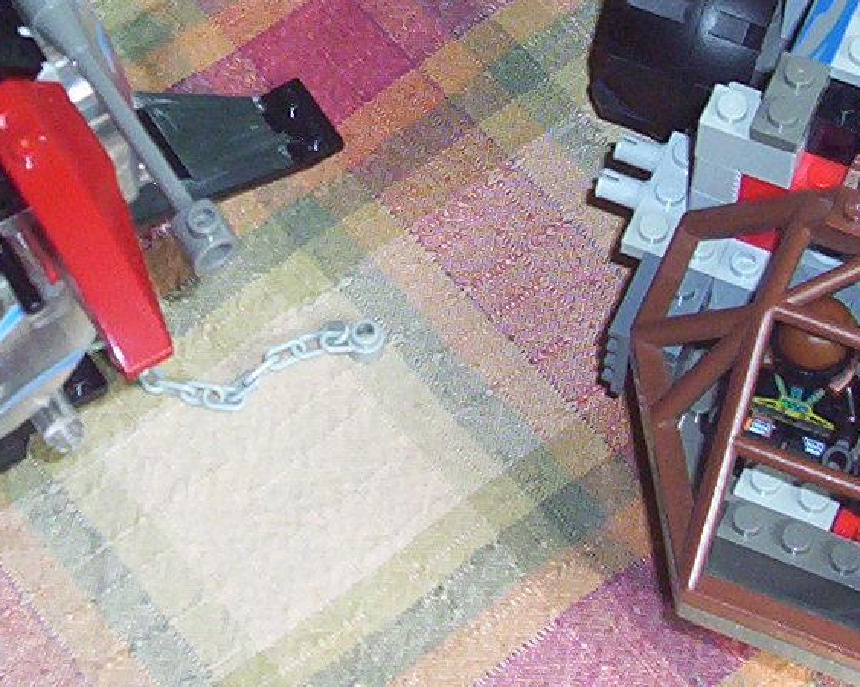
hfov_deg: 12.6
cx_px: 369
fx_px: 3894
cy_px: 107
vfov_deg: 10.1
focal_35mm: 153
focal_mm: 7.1
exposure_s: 1/69.5
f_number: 2.97
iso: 140
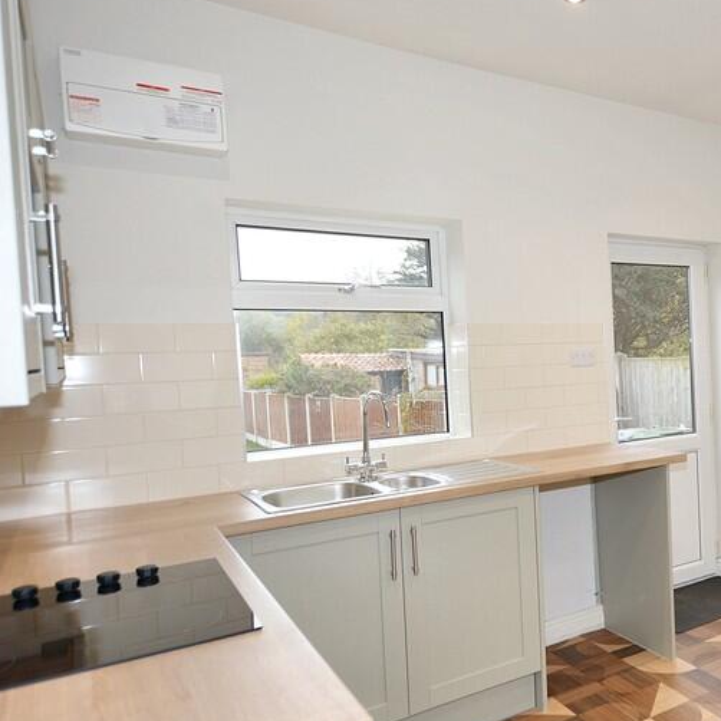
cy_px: 377
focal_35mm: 26
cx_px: 678
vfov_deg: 60.9
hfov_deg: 51.9
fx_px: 613
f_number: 4
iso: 250
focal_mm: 10
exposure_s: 1/60
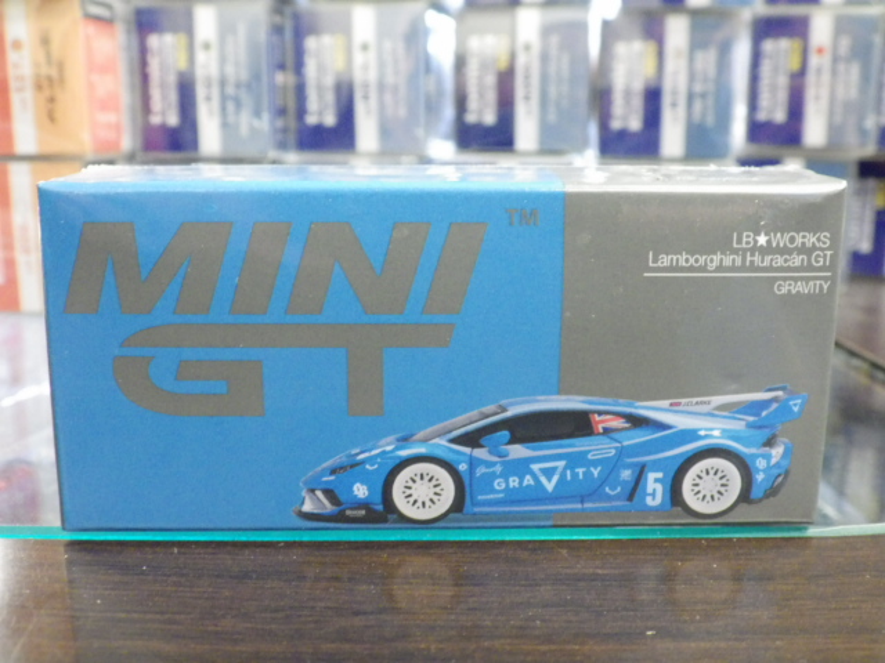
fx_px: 1048
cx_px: 442
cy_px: 332
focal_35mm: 41
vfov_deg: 35.1
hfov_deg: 45.8
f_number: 3.6
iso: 1000
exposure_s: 1/25
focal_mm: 7.4
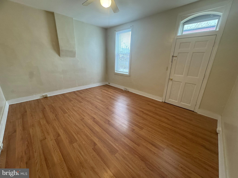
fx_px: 96
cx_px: 119
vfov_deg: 85.7
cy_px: 89
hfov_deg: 102.1
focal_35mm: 14
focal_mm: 2.22
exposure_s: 1/60
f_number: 2.2
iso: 200
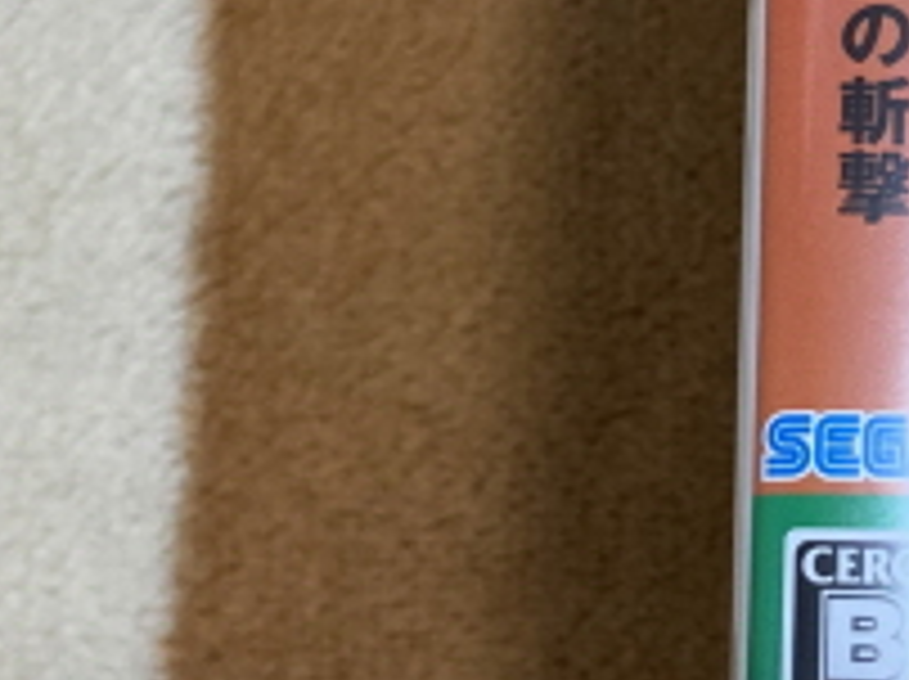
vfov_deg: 13.1
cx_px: 806
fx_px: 2911
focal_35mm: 111
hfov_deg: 17.5
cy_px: -45
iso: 100
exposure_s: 1/50
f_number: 1.8
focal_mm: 3.99
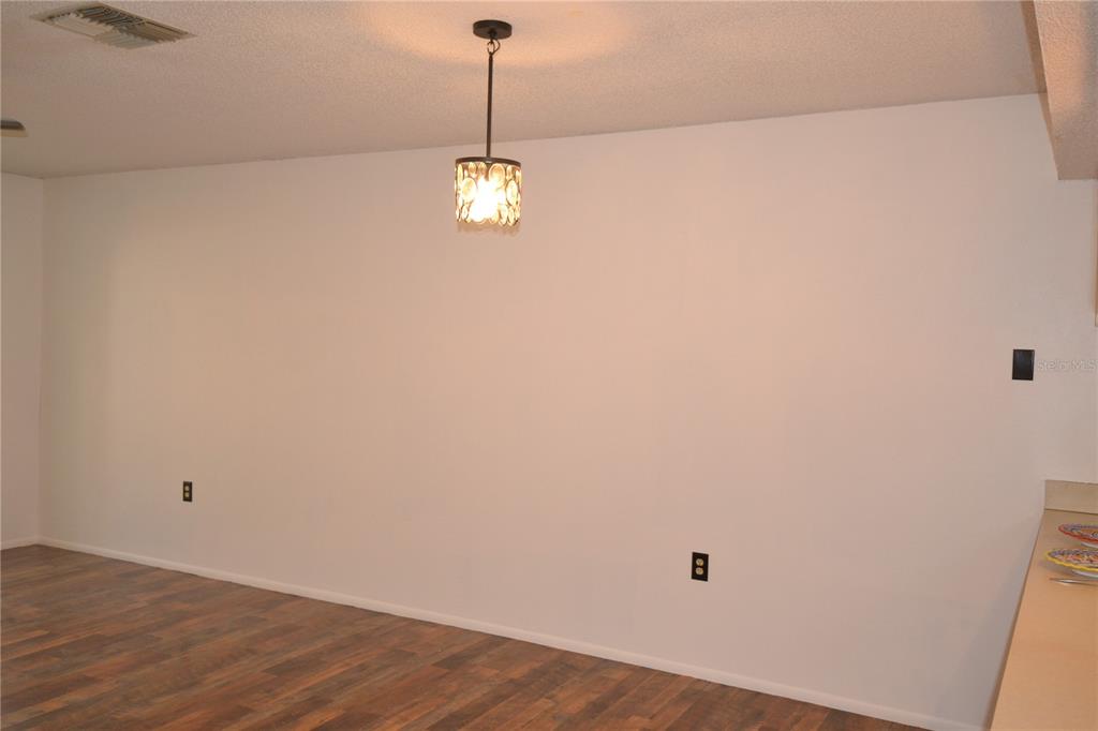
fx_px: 915
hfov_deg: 61.9
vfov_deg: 43.6
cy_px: 366
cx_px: 549
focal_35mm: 30
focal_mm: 20
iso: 1000
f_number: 4.5
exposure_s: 1/60
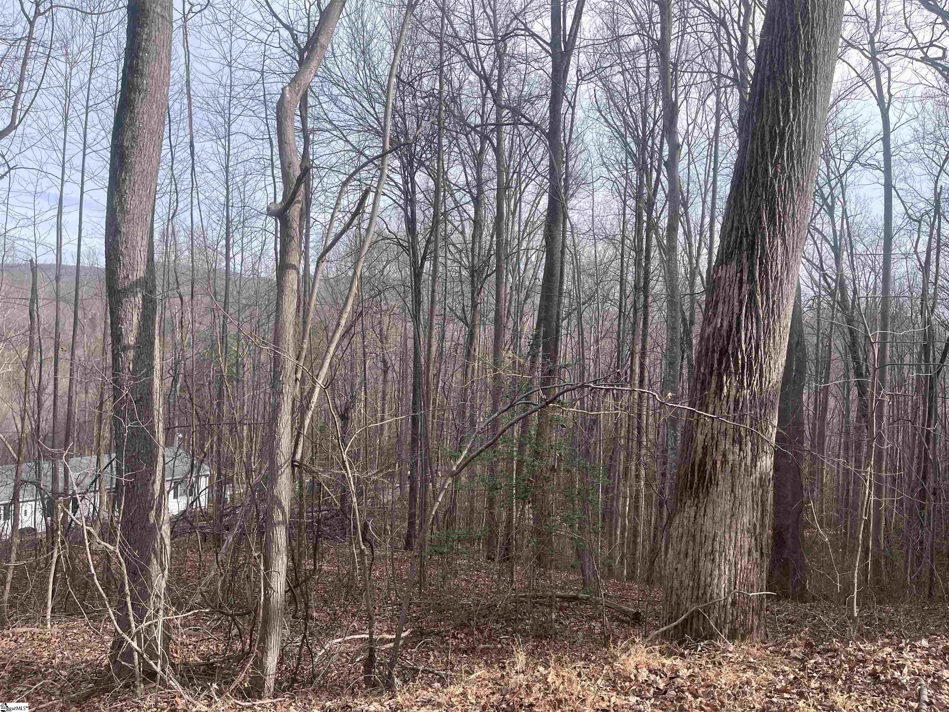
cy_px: 356
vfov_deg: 53.1
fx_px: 713
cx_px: 474
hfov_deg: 67.3
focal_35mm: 26
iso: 50
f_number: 1.6
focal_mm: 5.1
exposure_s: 1/1199
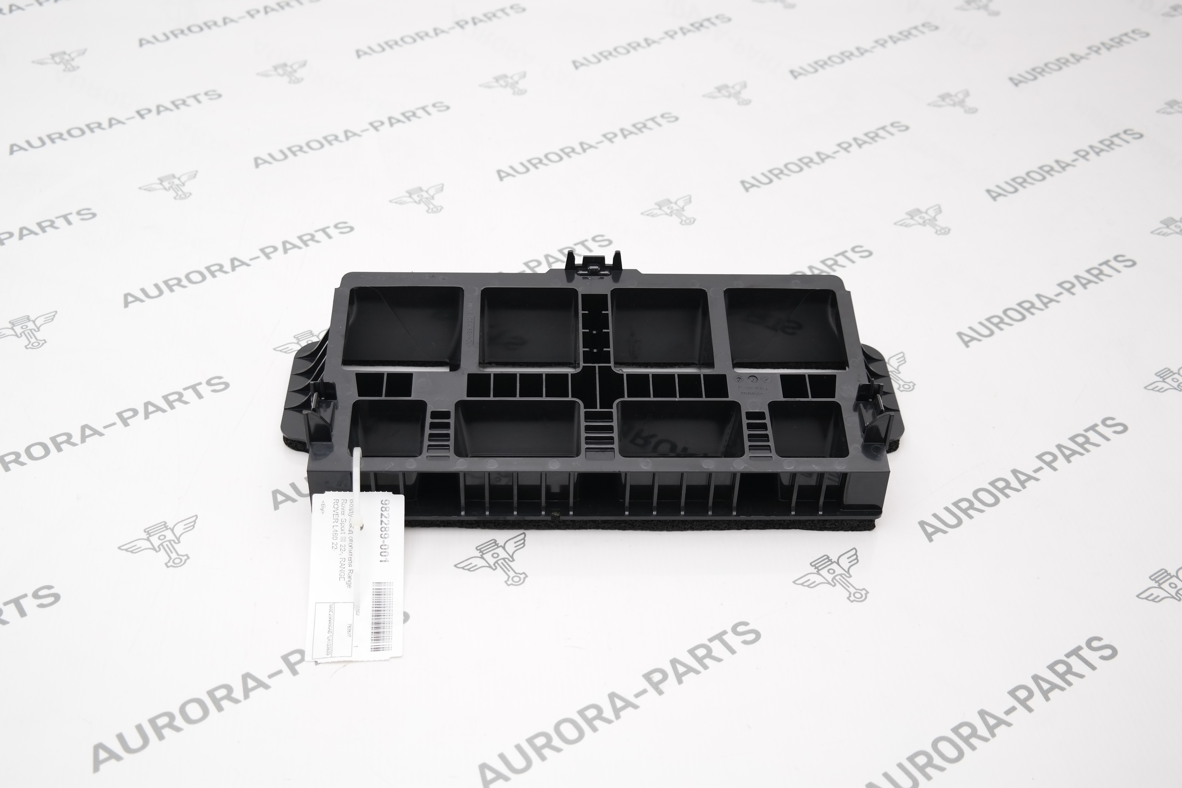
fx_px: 1510
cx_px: 591
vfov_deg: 29.2
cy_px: 394
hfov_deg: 42.7
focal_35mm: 46
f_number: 4.5
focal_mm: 30
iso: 200
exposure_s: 1/100
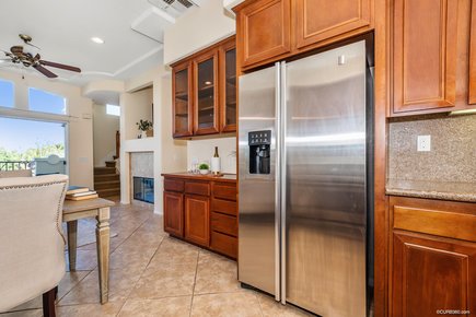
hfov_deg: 100.4
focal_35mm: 15
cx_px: 238
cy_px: 158
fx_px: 198
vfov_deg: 77.3
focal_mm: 10
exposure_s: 1/40
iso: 200
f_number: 8
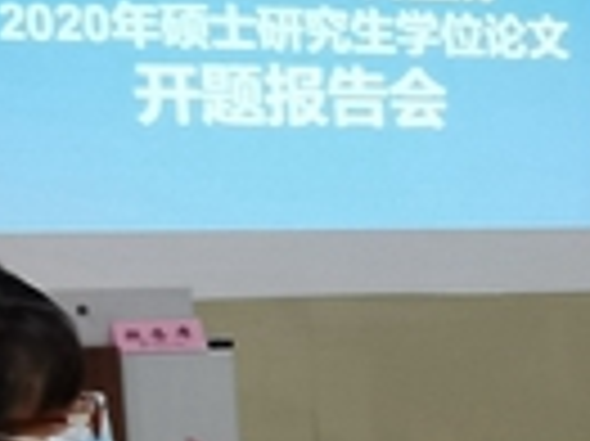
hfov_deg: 16.6
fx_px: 1822
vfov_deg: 13.2
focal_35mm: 107
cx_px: 914
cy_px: 601
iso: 500
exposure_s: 1/60
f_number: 2.2
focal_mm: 2.26
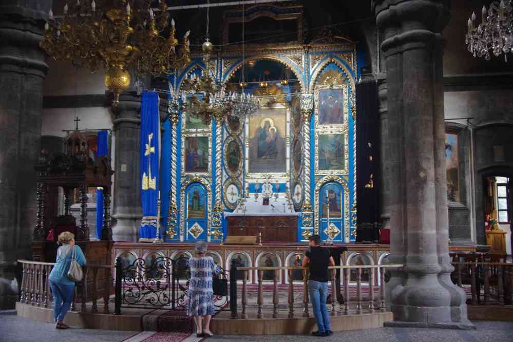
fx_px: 534
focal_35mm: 38
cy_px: 171
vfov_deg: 35.5
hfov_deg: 51.3
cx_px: 256
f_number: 4
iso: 3200
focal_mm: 25
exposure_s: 1/13
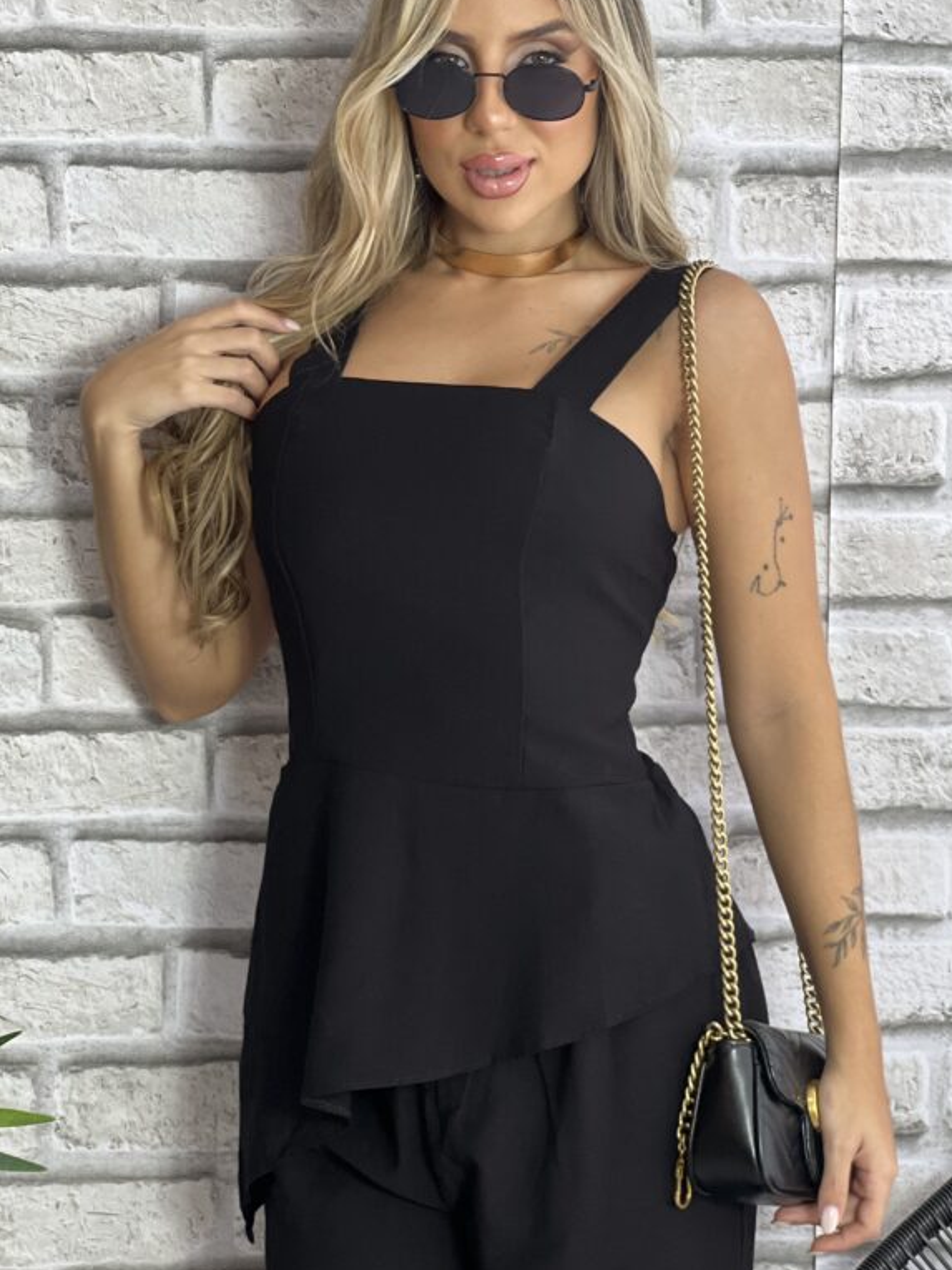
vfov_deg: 20.9
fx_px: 3447
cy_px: 604
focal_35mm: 94
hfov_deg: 15.7
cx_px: 462
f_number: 2.8
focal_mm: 9
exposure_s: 1/120
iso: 160
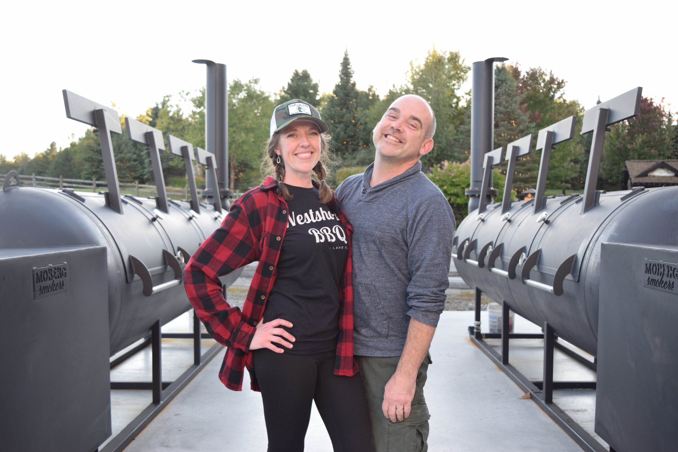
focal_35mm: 34
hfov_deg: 55.1
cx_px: 339
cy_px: 226
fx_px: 650
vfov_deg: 38.4
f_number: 3.8
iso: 400
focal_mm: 23
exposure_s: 1/250
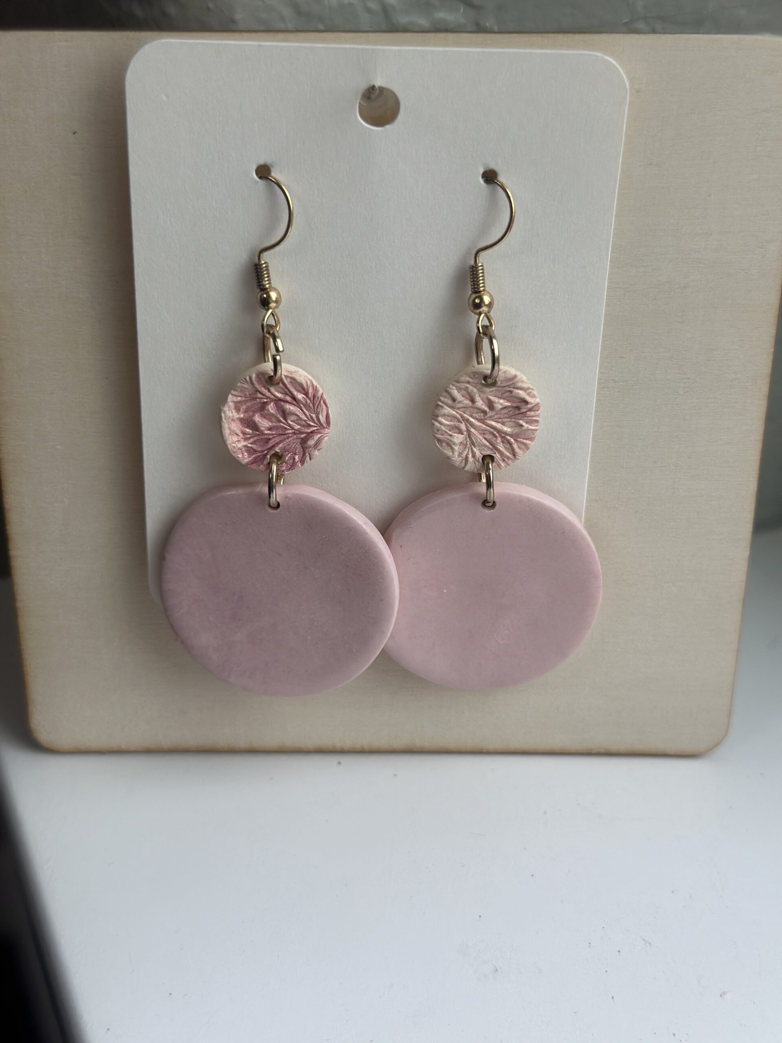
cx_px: 391
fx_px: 1446
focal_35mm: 48
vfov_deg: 39.7
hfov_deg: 30.3
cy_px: 522
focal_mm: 6.86
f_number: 1.78
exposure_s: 1/121
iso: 100
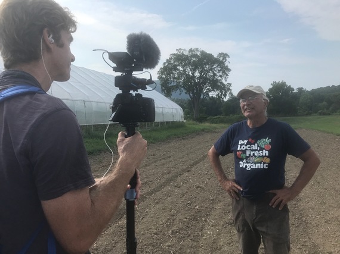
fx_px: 275
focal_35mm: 28
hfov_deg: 63.5
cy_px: 127
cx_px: 170
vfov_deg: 49.7
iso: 20
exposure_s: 1/2817
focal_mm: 3.99
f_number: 1.8
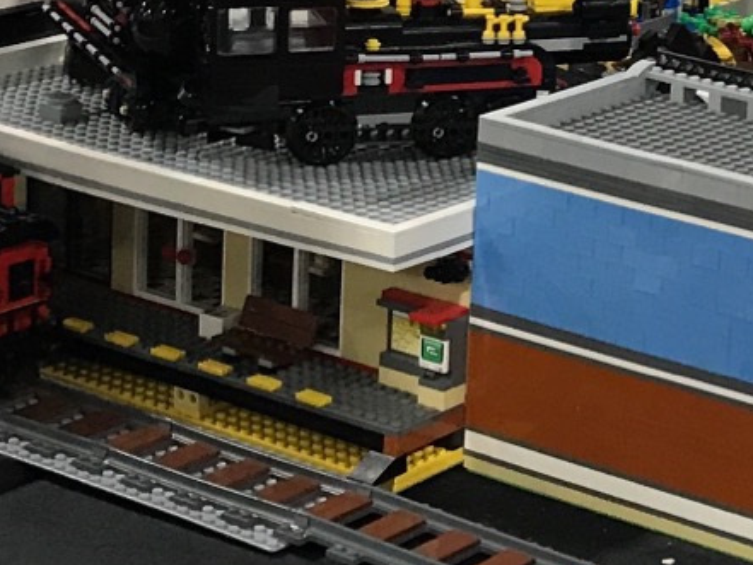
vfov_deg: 11.4
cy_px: -157
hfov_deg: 14.7
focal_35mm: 127
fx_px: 2763
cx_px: 1023
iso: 40
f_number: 1.8
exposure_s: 1/30
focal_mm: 3.99
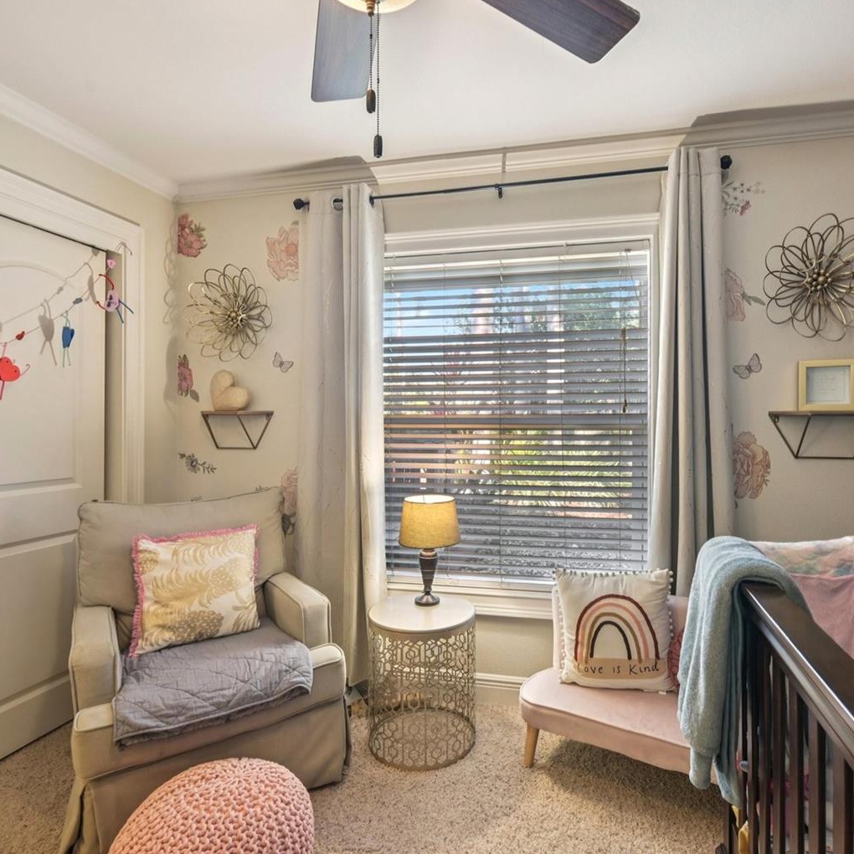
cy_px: 425
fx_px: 558
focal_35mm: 20
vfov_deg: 74.8
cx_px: 478
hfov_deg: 74.5
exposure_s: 1/20
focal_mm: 15
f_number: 8
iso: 400
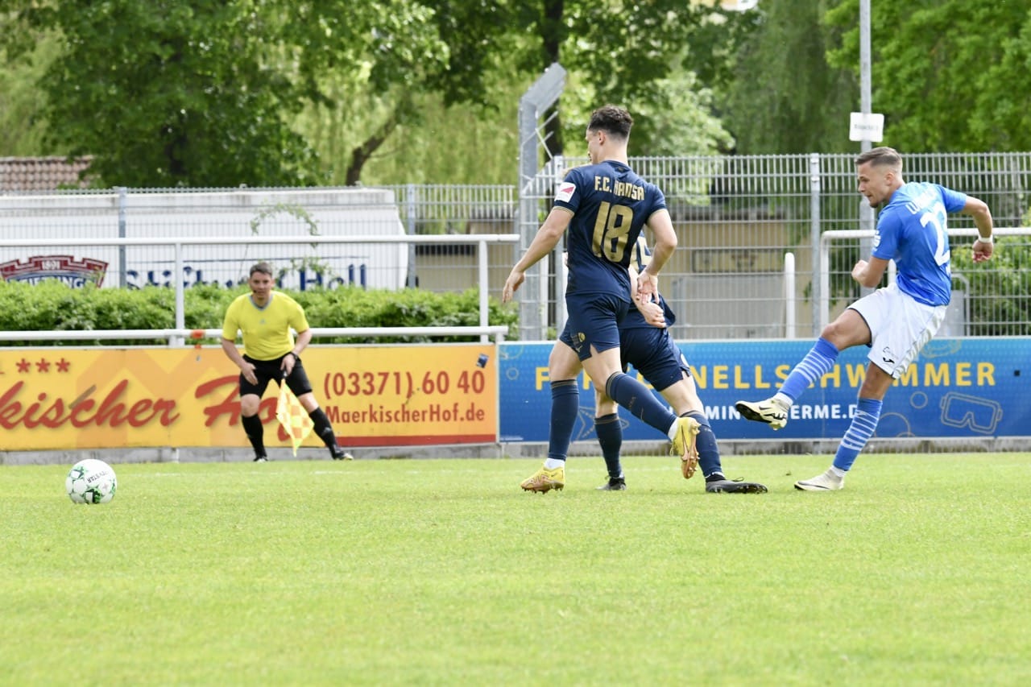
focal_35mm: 195
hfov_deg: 10.5
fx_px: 5583
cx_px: 516
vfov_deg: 7.0
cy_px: 344
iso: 2000
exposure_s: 1/1600
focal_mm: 195
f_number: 8
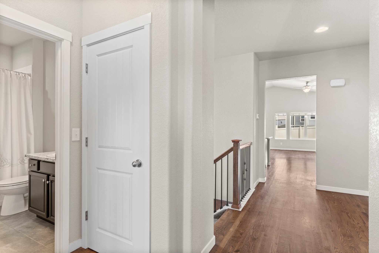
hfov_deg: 86.9
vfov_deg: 64.5
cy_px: 126
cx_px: 190
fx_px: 200
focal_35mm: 19
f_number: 8
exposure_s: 1/3
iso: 400
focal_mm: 19
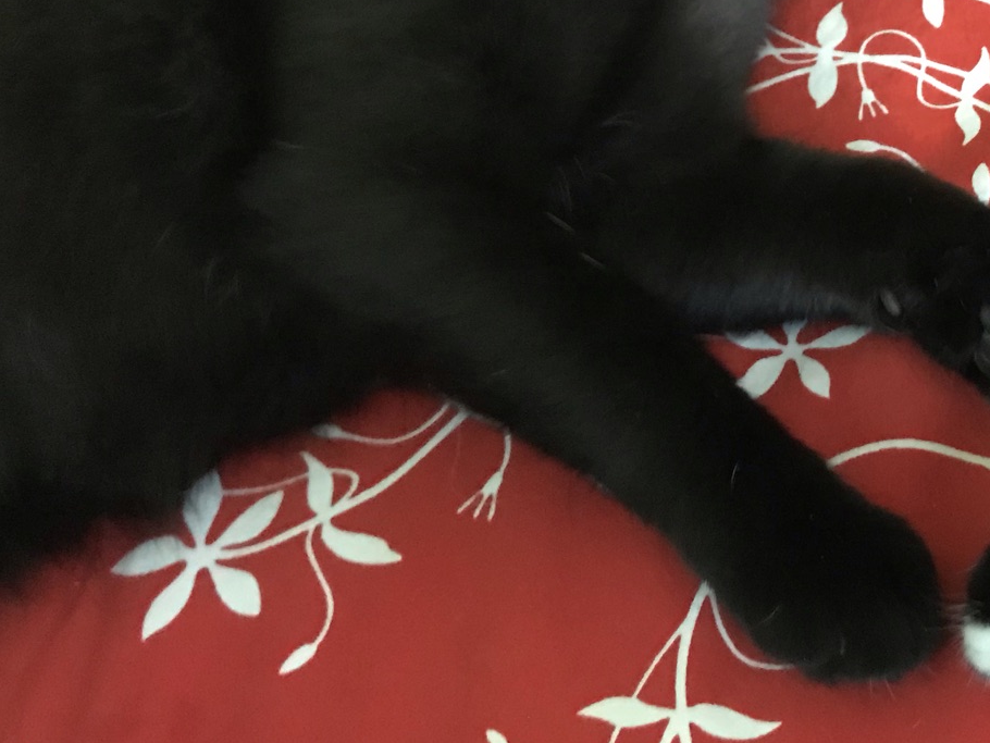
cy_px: -13
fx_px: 1802
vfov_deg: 22.3
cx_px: 990
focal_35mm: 63
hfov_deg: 28.8
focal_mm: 3.99
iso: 100
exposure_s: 1/4
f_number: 1.8
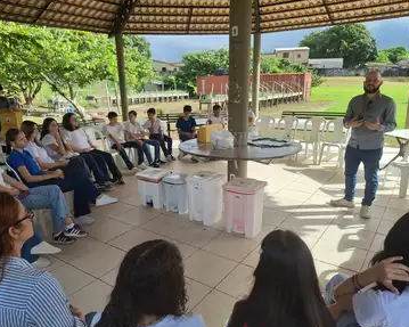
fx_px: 303
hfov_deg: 67.9
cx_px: 183
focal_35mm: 25
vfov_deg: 56.8
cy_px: 165
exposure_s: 1/1466
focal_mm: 5.54
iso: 40
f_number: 1.8
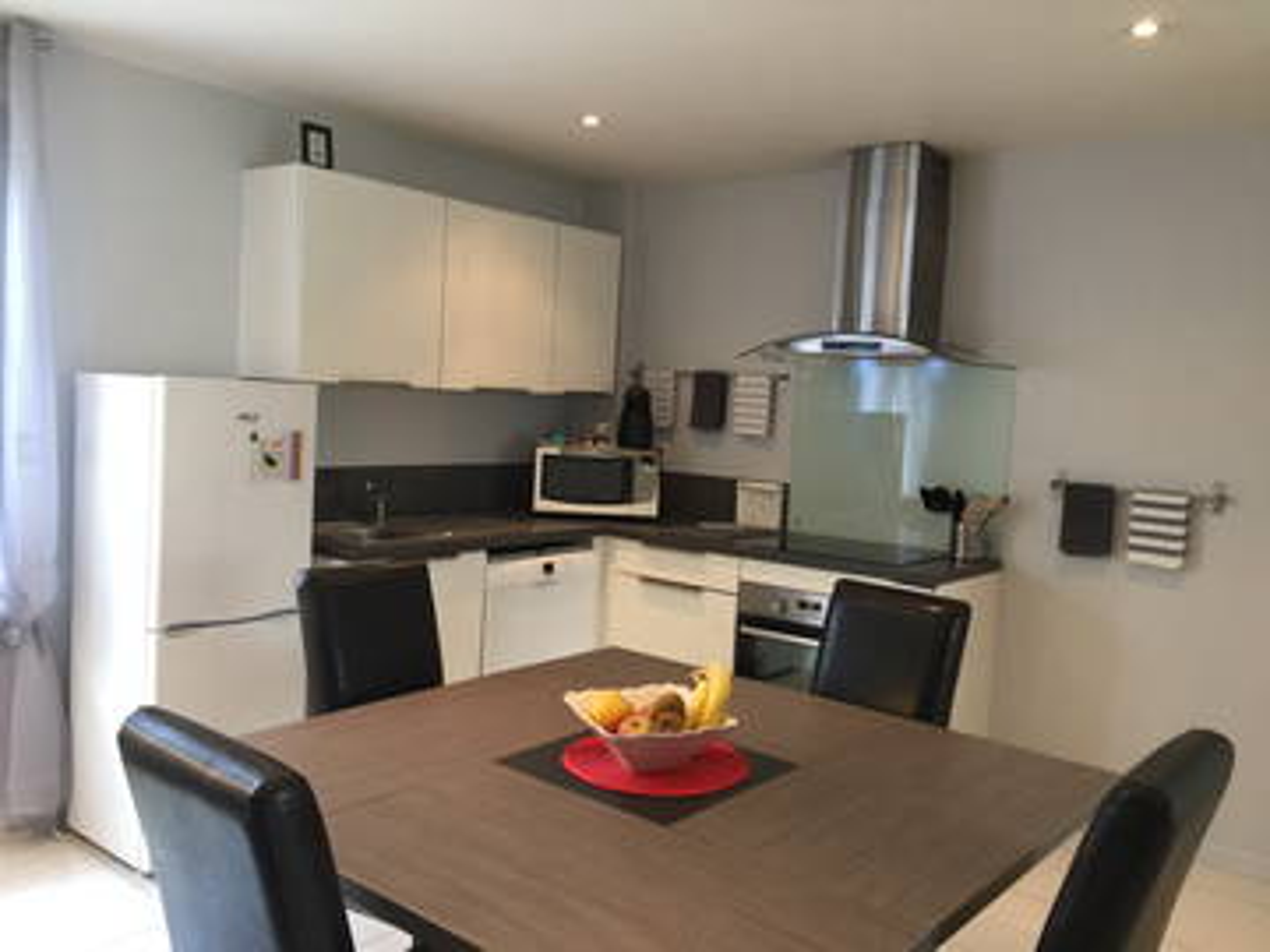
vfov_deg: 48.2
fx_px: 1064
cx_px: 635
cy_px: 476
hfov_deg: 61.7
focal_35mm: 29
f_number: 2.2
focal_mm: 4.15
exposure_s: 1/17
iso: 64
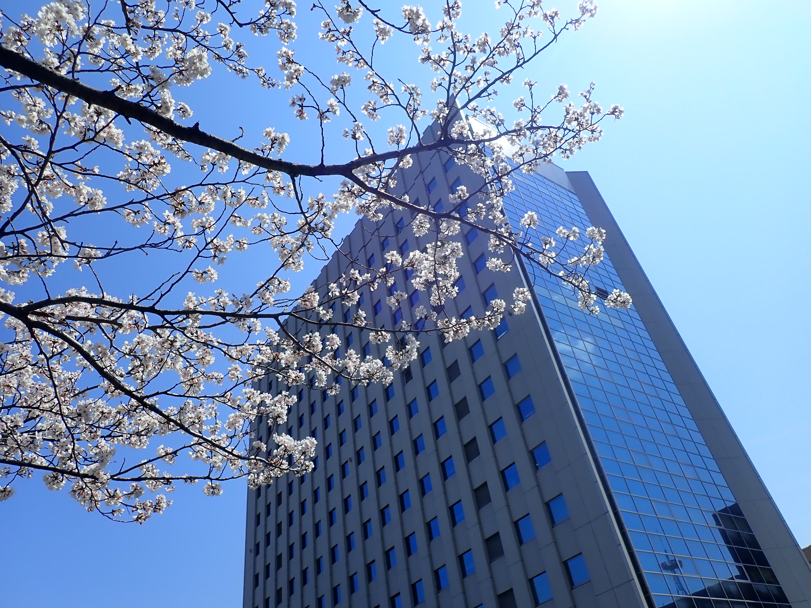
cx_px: 406
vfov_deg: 54.9
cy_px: 304
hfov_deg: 69.4
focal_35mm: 25
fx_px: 586
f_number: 8
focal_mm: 4.5
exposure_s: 1/250
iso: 100
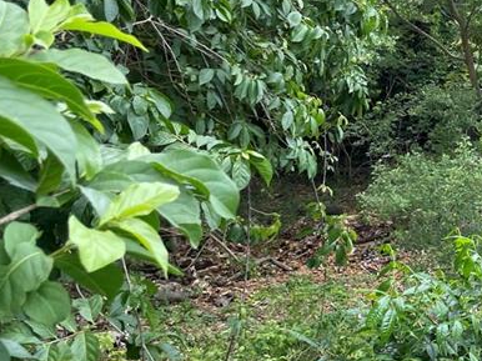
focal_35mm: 69
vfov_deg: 21.3
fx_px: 960
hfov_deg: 24.5
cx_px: 629
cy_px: 154
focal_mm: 4.2
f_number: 1.6
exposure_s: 1/461
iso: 32
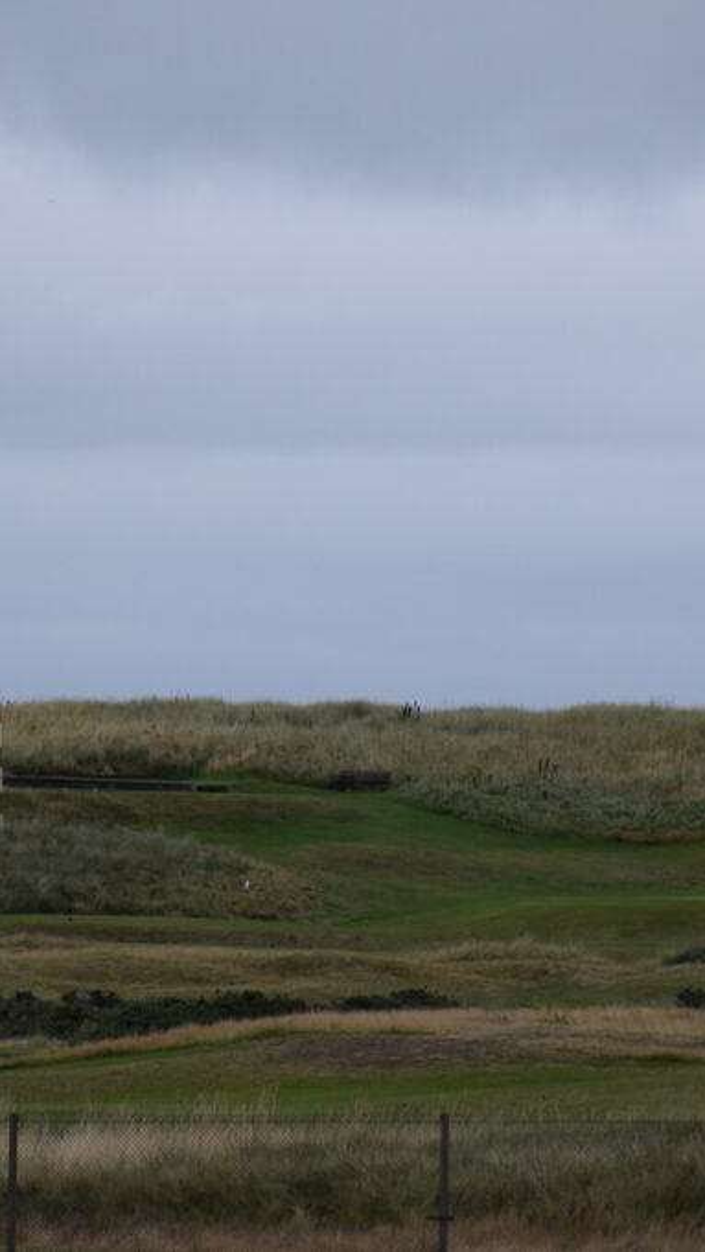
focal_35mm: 438
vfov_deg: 4.9
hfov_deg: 2.8
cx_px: 280
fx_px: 14535
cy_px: 625
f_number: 6
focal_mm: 185
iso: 640
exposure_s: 1/1000
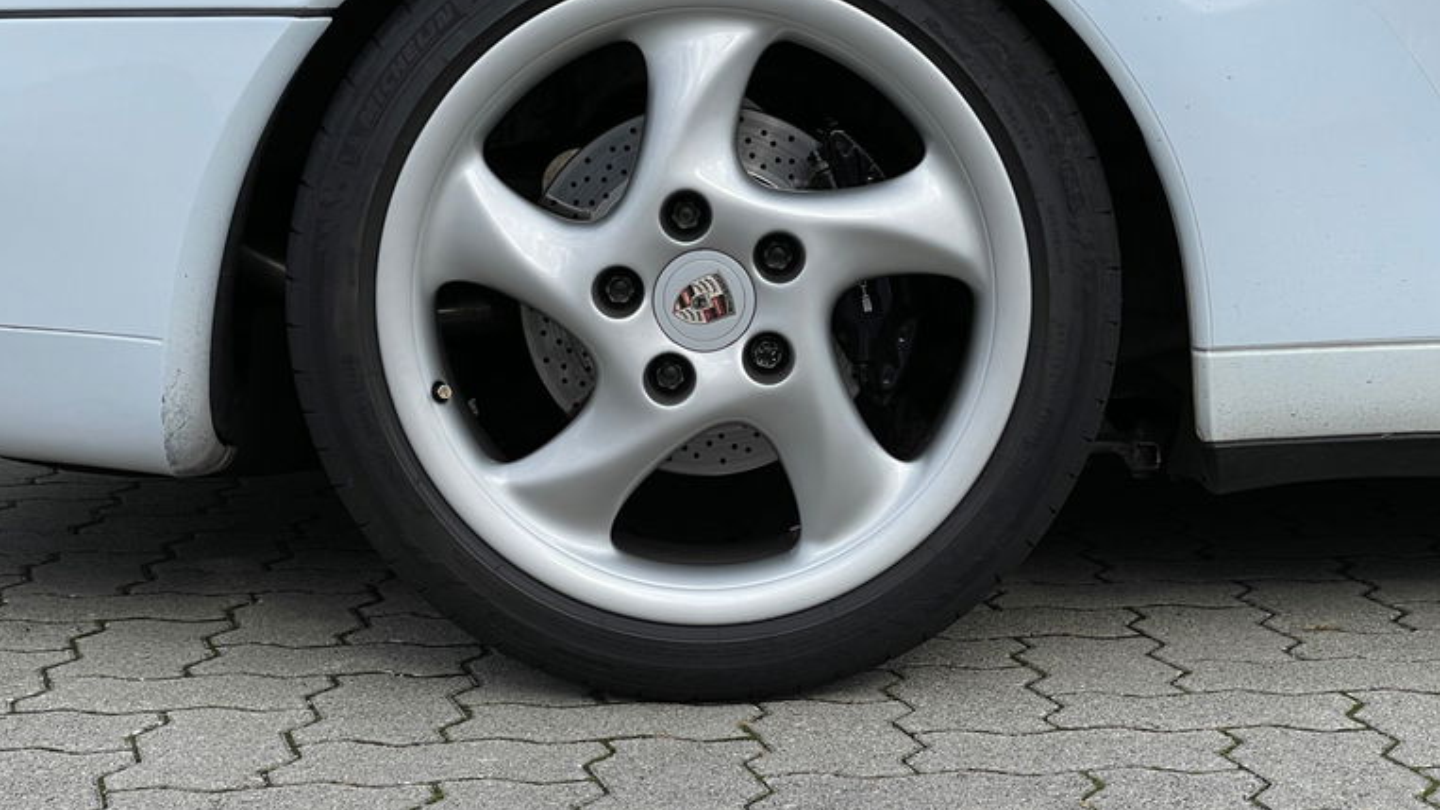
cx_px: 717
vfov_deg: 21.0
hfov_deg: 36.6
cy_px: 293
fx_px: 2176
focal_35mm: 57
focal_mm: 6
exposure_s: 1/786
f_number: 2
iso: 25
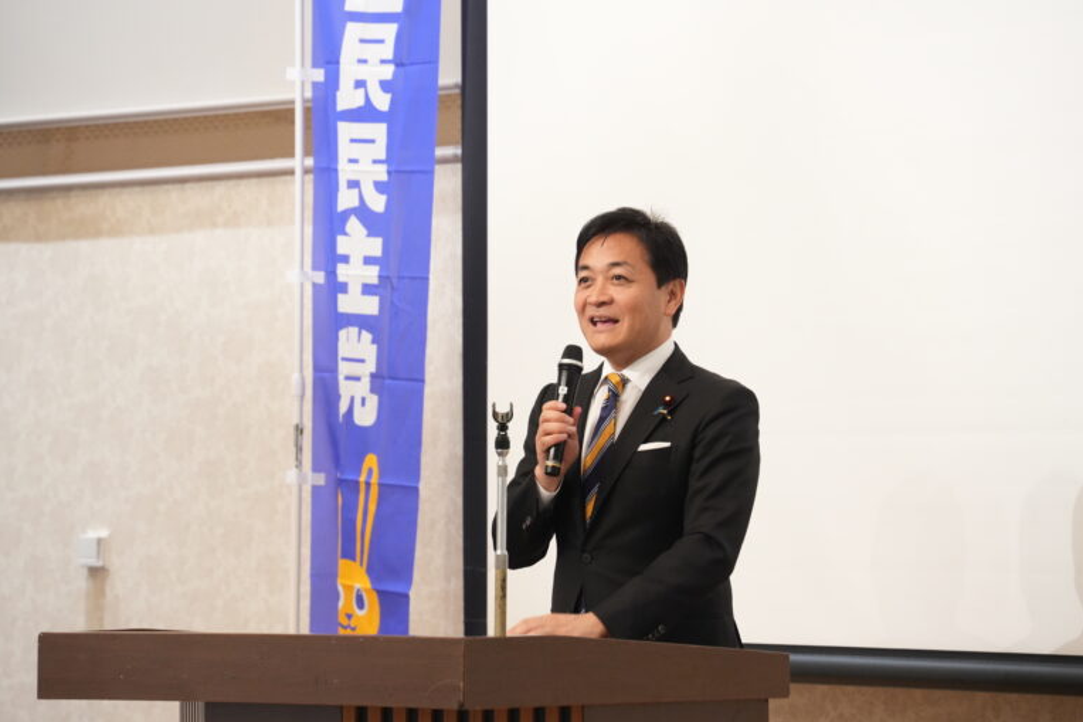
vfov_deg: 7.7
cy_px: 362
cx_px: 542
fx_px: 5353
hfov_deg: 11.6
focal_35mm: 178
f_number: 6.3
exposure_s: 1/125
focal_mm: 177
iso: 5000
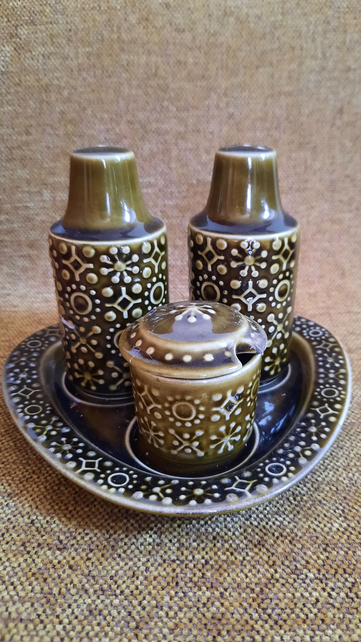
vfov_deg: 67.9
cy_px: 328
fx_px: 476
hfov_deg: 41.3
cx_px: 217
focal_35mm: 28
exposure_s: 1/25
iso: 320
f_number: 2
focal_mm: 4.6
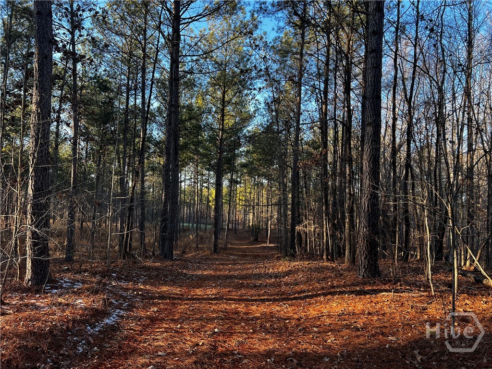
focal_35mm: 26
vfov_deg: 53.1
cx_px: 246
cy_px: 184
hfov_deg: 67.3
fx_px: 370
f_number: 1.5
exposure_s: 1/224
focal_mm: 5.7
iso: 40
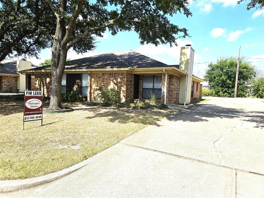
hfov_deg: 73.9
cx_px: 132
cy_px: 99
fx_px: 175
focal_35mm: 23
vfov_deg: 58.9
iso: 25
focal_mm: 5.4
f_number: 1.8
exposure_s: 1/1614
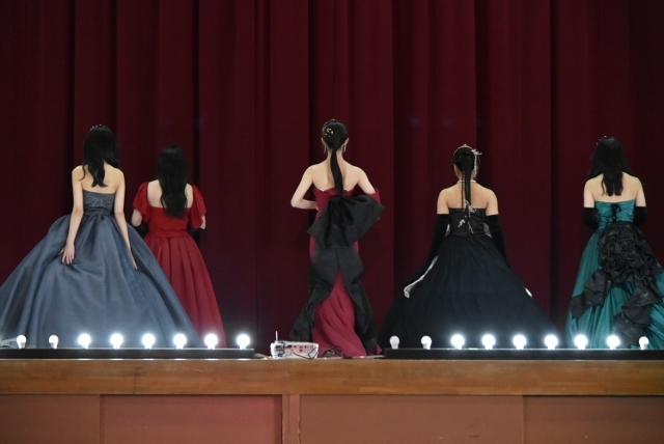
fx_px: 3461
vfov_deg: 7.3
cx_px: 332
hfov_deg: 11.0
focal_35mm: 188
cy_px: 222
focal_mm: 125
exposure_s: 1/160
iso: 3200
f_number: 4.8
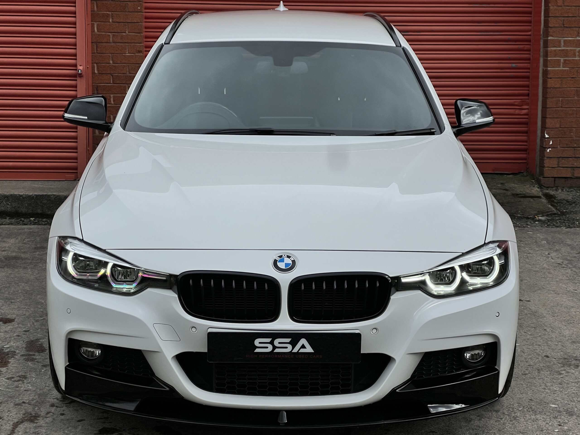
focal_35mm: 77
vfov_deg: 19.1
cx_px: 290
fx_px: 1290
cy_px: 218
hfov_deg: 25.3
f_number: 2.8
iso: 32
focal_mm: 9
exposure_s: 1/1647
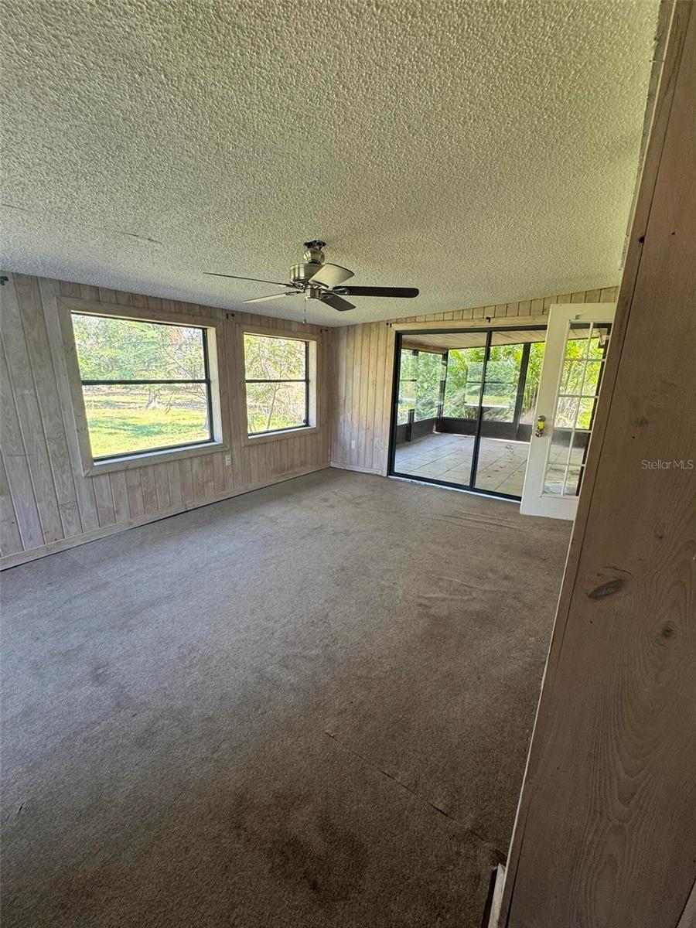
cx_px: 348
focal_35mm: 14
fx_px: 375
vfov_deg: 102.1
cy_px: 464
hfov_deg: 85.7
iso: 160
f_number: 2.2
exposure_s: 1/99
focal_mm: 2.22
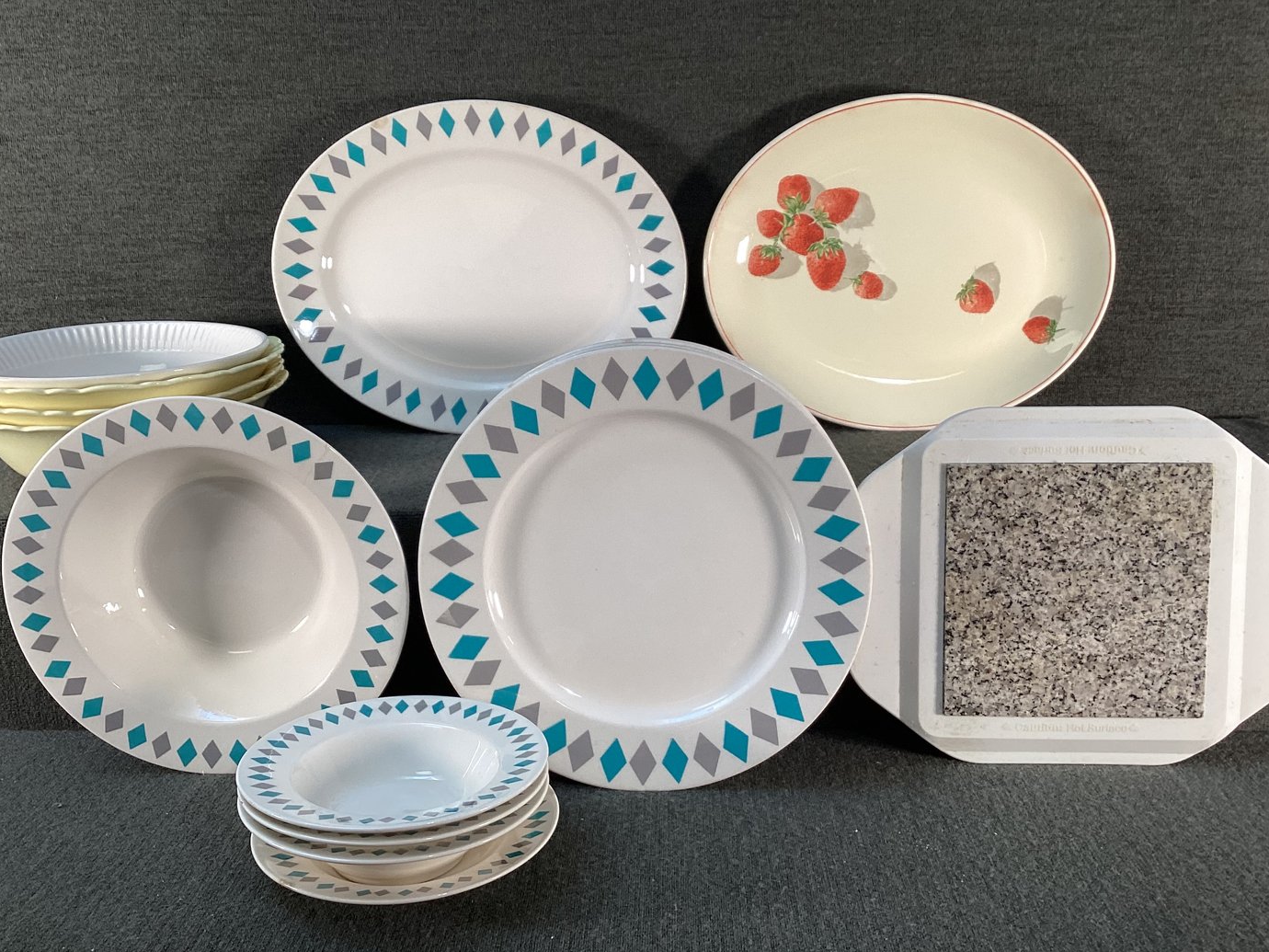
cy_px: 440
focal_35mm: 34
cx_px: 605
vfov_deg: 41.8
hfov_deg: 53.9
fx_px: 1246
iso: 50
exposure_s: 1/60
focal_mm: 3.3
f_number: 2.4
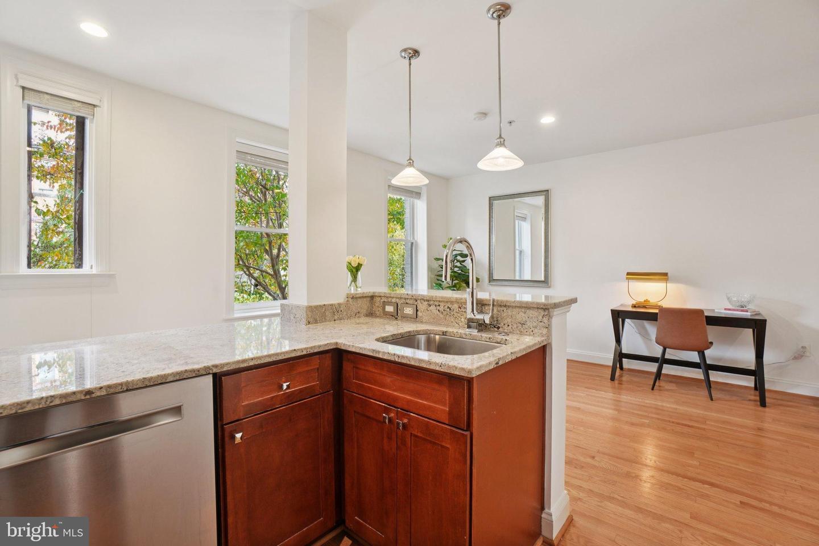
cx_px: 410
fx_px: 341
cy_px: 273
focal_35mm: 15
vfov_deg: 77.3
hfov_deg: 100.4
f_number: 7.1
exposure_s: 1/3.33
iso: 100
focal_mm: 10
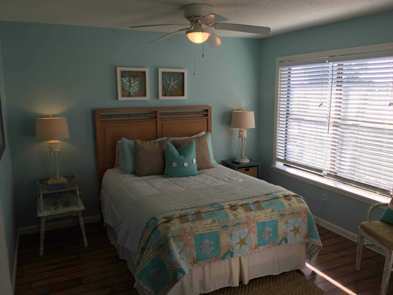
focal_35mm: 29
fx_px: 329
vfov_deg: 48.2
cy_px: 148
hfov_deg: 61.7
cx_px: 196
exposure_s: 1/150
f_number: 2.2
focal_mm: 4.15
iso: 25
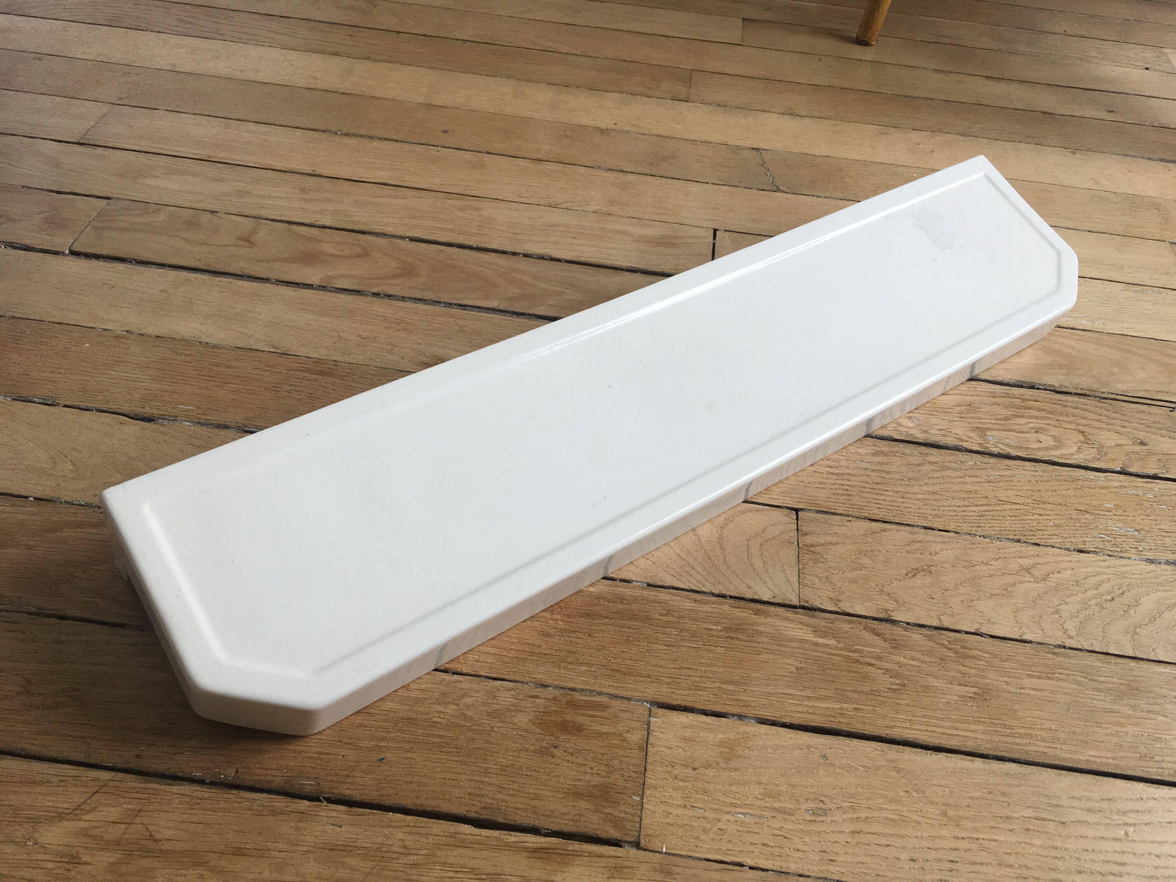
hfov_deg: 61.7
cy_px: 441
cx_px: 588
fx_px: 985
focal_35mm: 29
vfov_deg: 48.2
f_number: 2.2
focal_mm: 4.15
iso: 40
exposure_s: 1/100
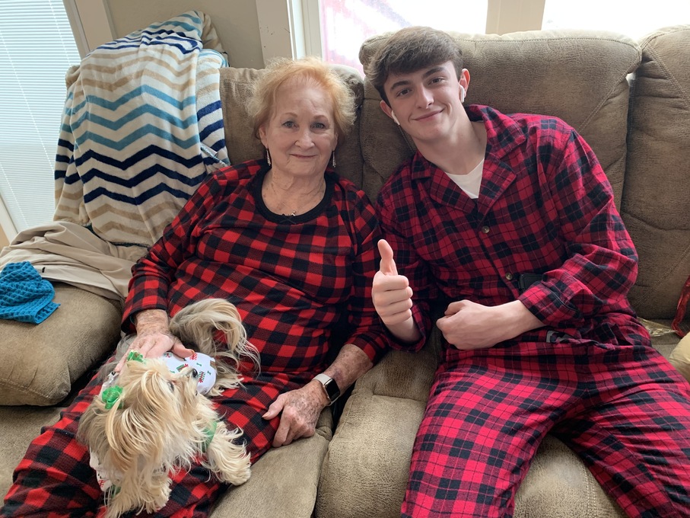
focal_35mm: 26
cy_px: 259
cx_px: 345
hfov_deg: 67.3
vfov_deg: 53.1
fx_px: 518
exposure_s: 1/60
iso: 250
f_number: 1.8
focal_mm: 4.25
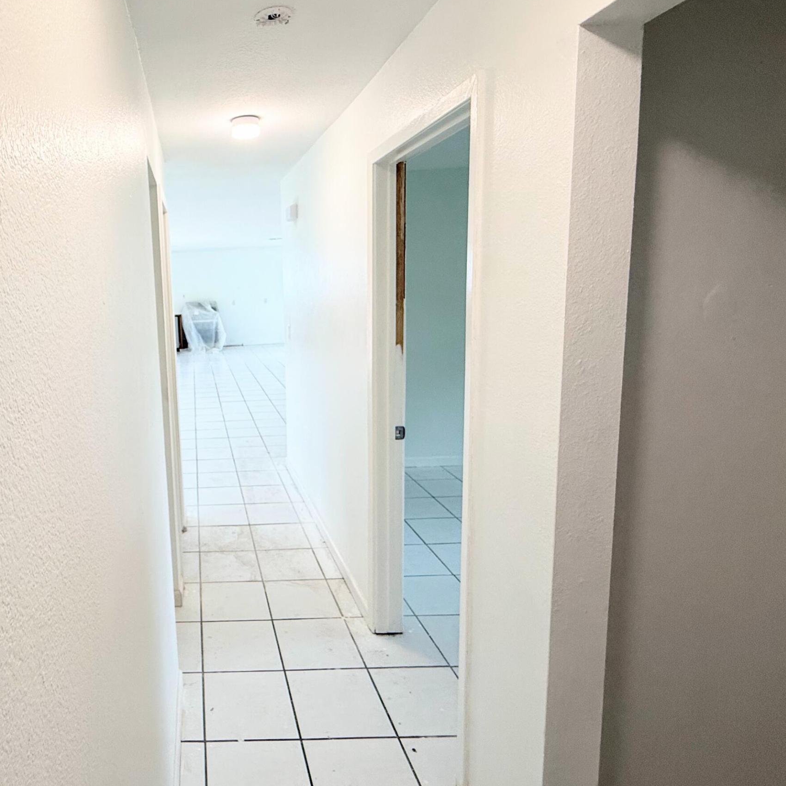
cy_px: 353
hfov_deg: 66.6
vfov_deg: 71.9
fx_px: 539
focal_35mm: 21
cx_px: 177
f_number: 2.2
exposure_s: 1/120
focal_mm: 2.22
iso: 125
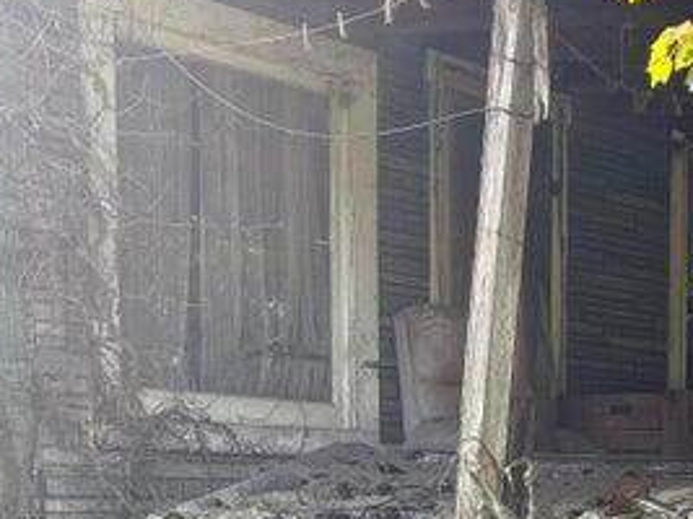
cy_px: 670
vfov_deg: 16.8
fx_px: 1661
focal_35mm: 83
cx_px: 567
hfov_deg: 23.2
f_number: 1.6
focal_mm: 5.96
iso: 40
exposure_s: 1/228
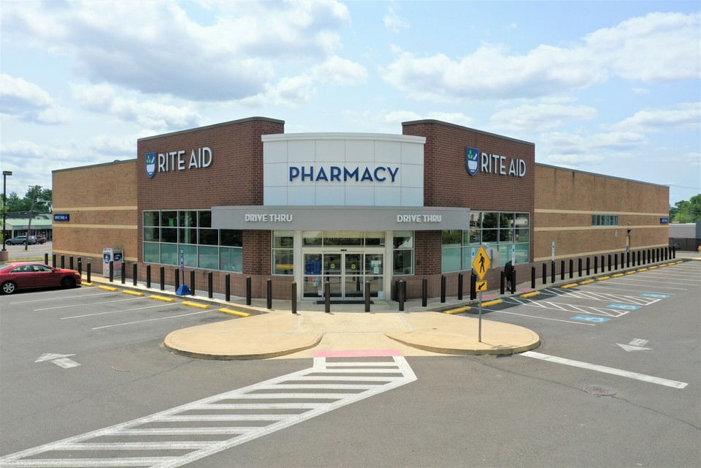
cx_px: 350
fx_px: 545
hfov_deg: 65.5
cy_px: 234
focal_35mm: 28
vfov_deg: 46.4
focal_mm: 10.26
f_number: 6.3
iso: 100
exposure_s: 1/640
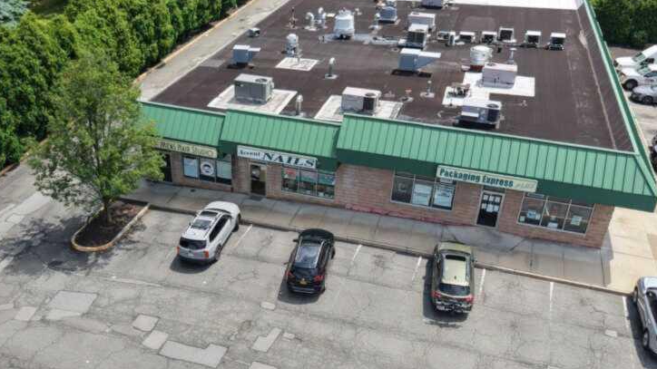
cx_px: 267
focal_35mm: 37
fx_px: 644
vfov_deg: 32.0
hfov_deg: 53.7
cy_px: 203
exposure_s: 1/4000
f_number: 1.8
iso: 330
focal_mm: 8.67
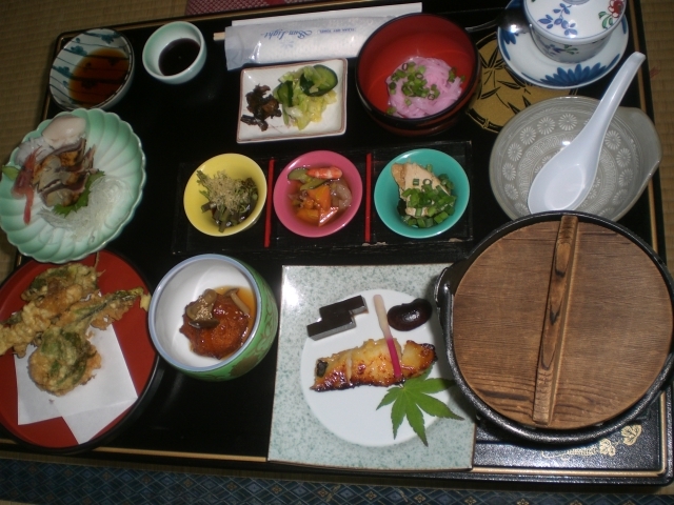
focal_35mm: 38
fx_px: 740
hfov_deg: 49.0
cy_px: 252
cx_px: 337
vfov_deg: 37.7
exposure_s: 1/60
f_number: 3.1
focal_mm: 6.3
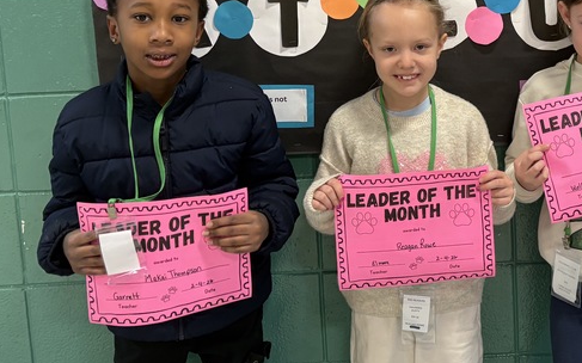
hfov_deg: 34.4
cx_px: 433
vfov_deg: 21.8
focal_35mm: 58
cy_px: 25
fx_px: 920
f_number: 1.6
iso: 160
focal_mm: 5.96
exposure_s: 1/60
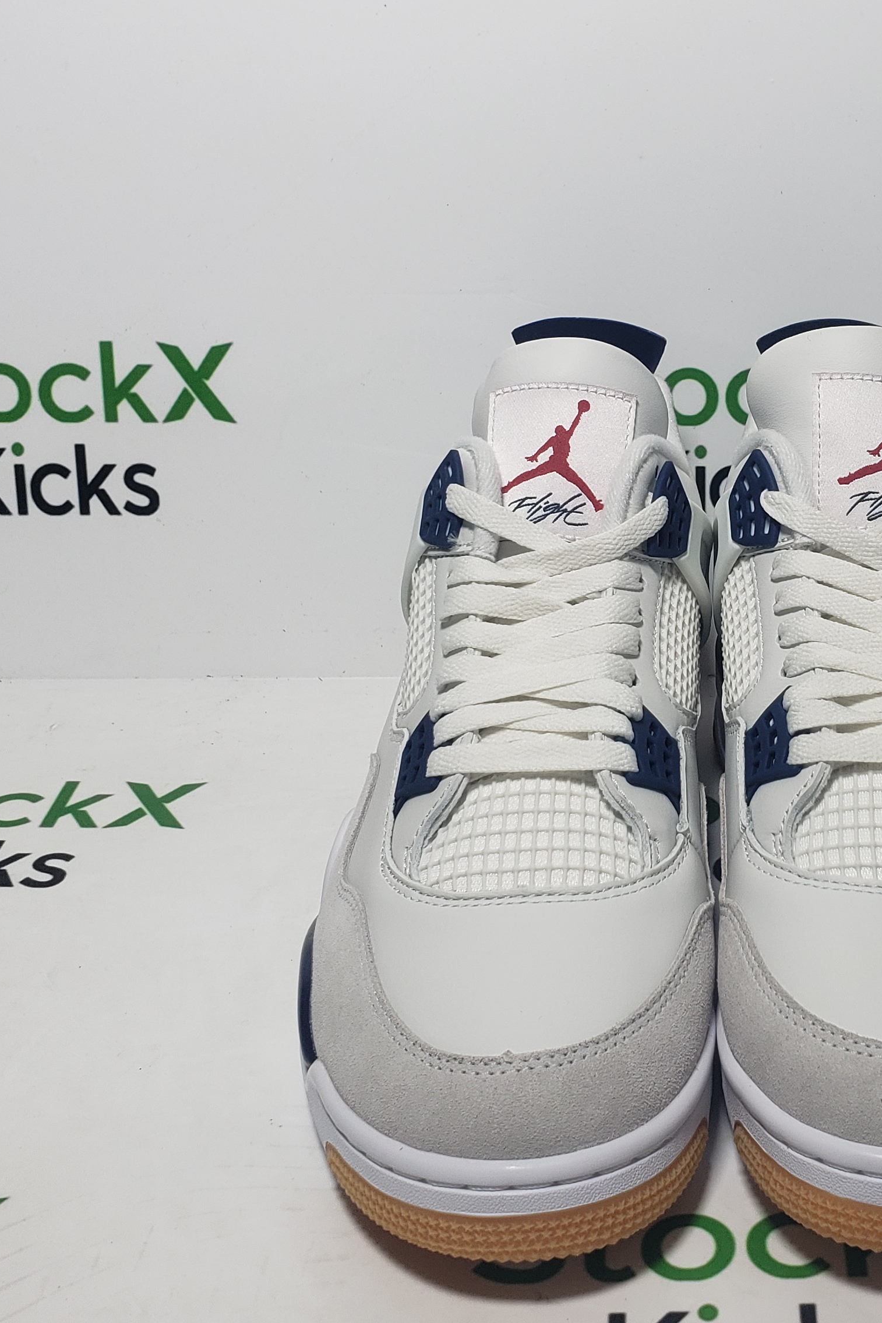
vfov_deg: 41.0
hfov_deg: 27.1
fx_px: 1764
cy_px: 582
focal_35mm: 48
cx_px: 784
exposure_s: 1/296
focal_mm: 4.3
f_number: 2.4
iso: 50
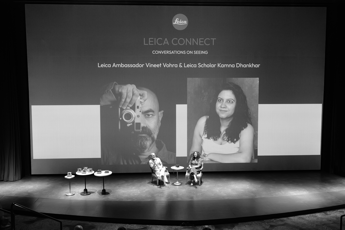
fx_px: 345
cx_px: 172
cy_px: 115
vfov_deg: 36.9
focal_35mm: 36
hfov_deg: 53.1
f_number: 2.8
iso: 4000
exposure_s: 1/100
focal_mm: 24
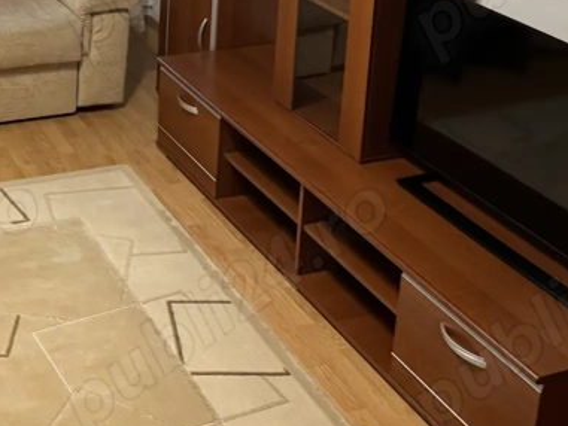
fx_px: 1034
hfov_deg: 29.4
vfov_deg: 22.0
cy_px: -46
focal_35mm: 63
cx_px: 51
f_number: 1.78
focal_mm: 6.76
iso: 250
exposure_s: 1/50
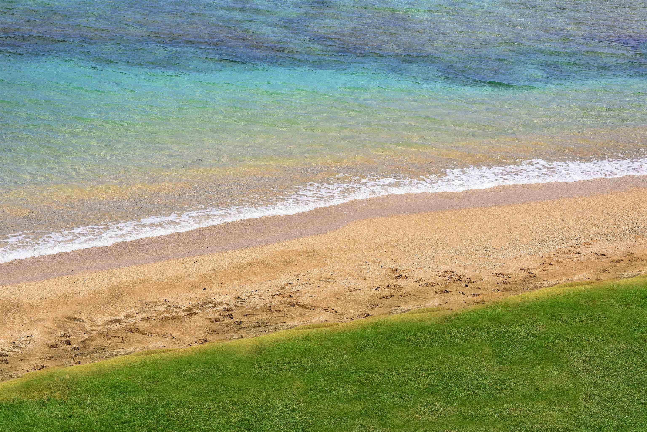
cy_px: 216
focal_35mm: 110
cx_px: 324
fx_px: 1977
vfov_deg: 12.5
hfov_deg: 18.6
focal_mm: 110
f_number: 16
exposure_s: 1/200
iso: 160
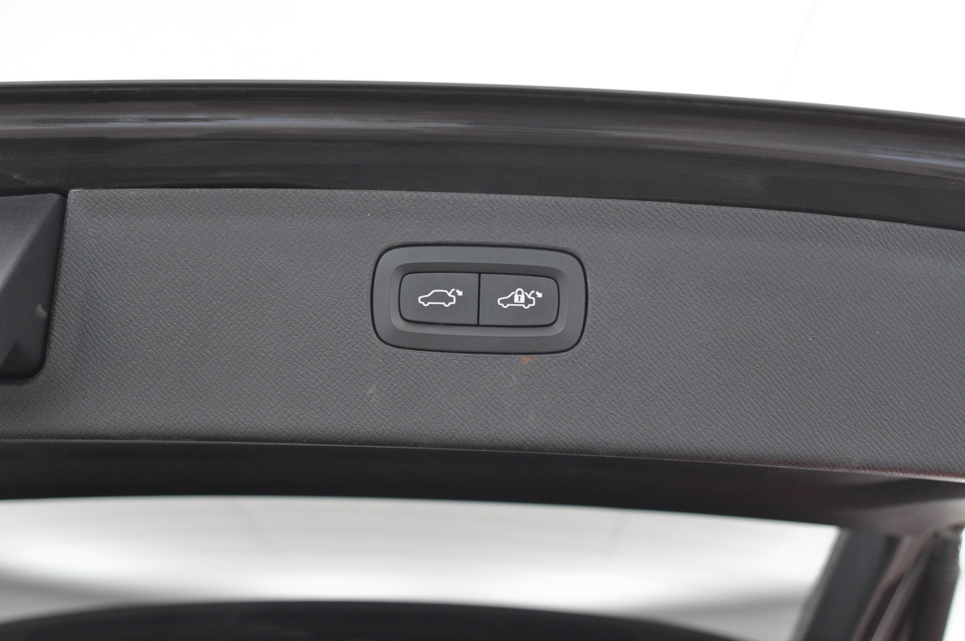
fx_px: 964
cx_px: 482
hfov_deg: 53.2
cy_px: 320
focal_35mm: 36
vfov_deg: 36.8
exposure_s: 1/60
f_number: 4
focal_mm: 24
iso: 800
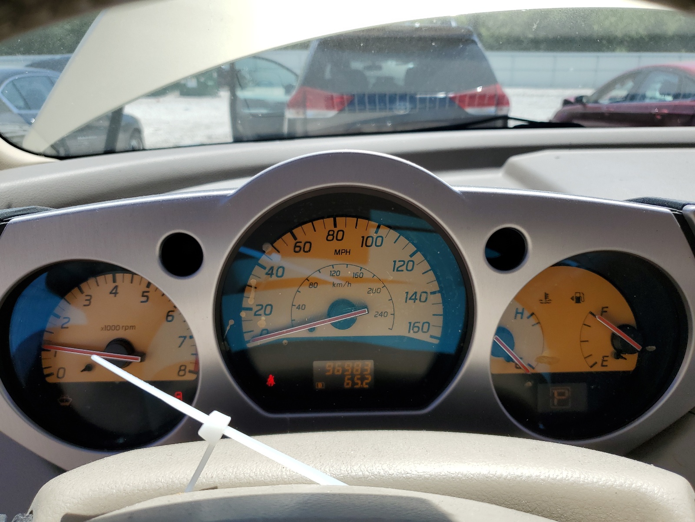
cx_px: 348
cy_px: 261
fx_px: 522
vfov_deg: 53.1
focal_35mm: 26
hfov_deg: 67.3
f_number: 1.5
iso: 50
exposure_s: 1/2000
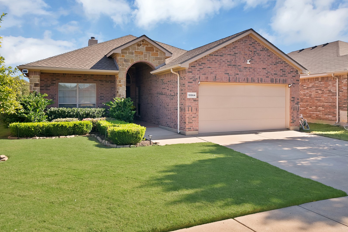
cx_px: 180
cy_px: 102
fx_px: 290
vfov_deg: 43.6
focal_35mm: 30
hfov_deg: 61.9
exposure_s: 1/200
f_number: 9
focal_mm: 24
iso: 640
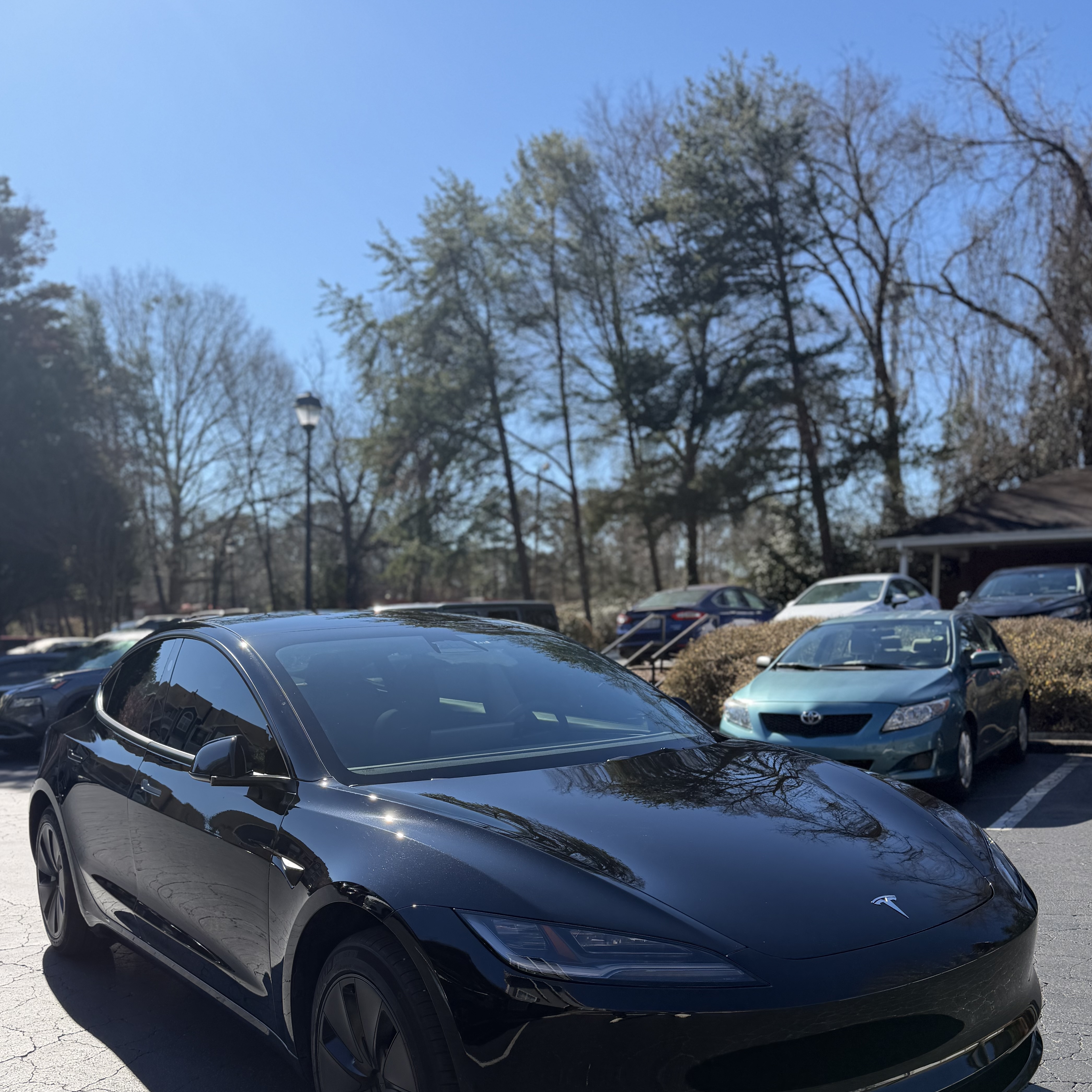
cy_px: 682
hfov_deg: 55.6
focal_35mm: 29
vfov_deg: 55.0
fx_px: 1035
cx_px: 551
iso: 80
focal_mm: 6.76
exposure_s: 1/3425
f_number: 1.78
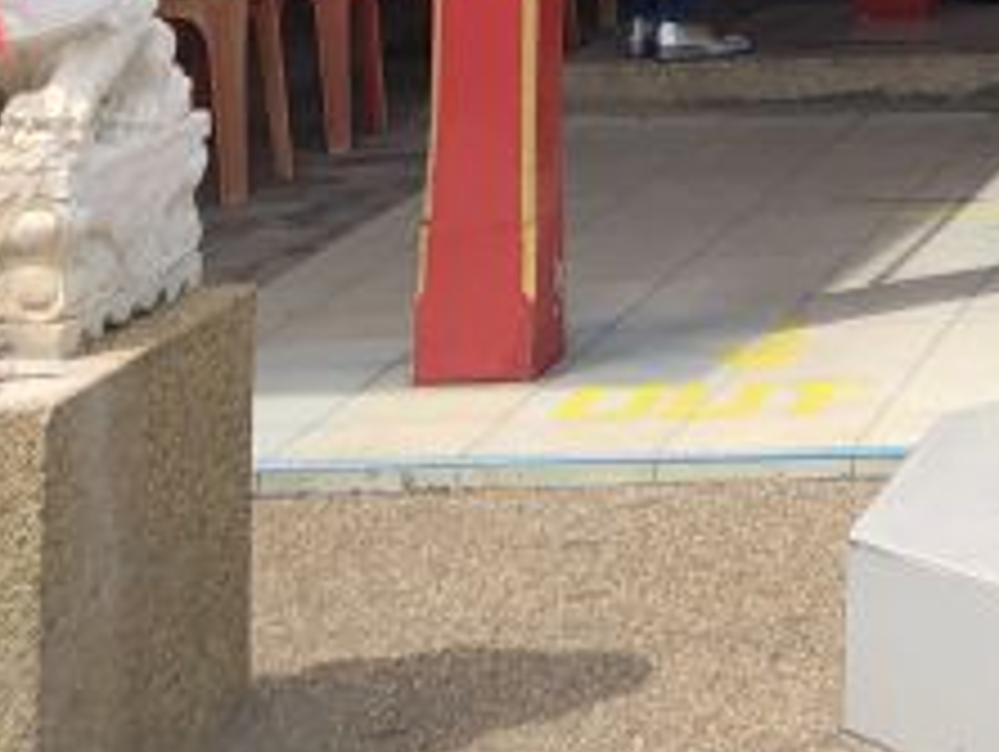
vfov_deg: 10.5
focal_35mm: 126
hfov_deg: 13.9
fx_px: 3640
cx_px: 1786
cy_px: -901
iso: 20
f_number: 1.8
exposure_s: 1/1171
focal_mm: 3.99
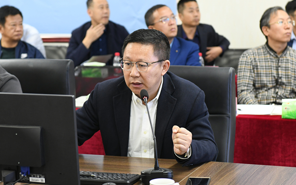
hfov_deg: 32.0
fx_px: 516
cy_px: 98
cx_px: 148
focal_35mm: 64
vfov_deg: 20.3
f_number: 4
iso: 1600
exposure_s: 1/160
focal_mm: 62
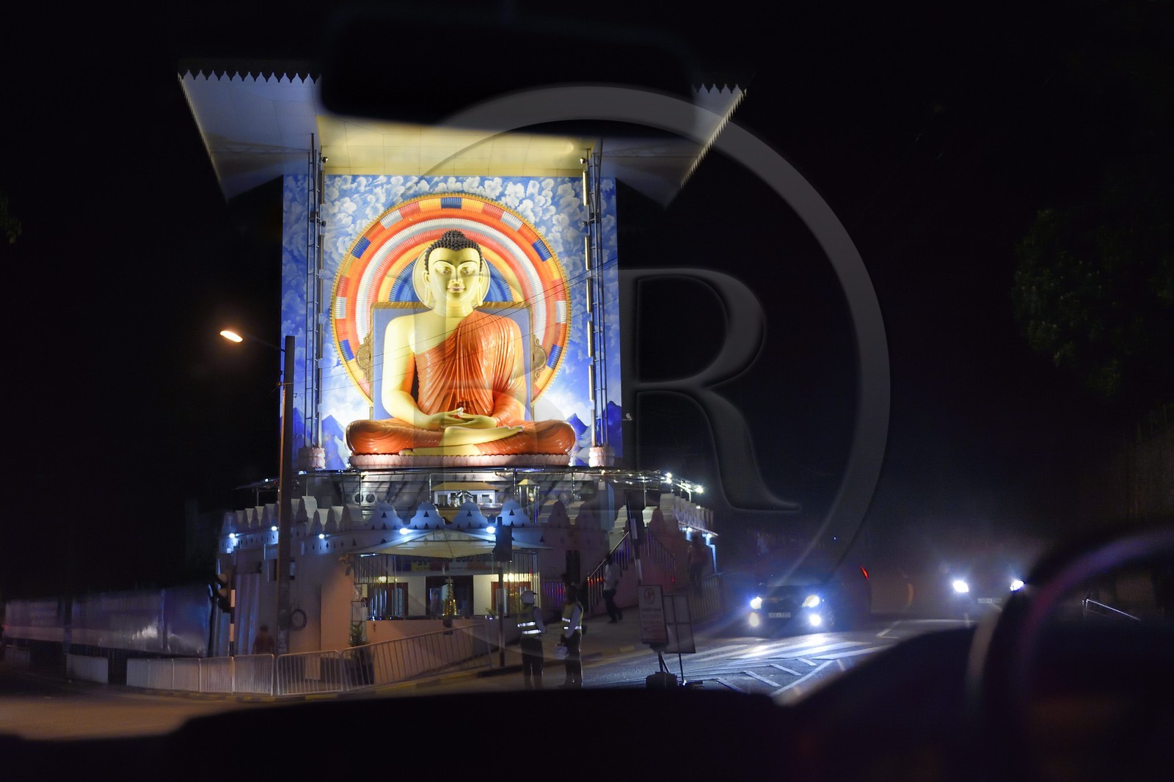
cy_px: 391
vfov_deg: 37.8
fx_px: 1141
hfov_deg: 54.4
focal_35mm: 35
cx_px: 587
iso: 4000
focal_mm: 35
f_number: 3.2
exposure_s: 1/100
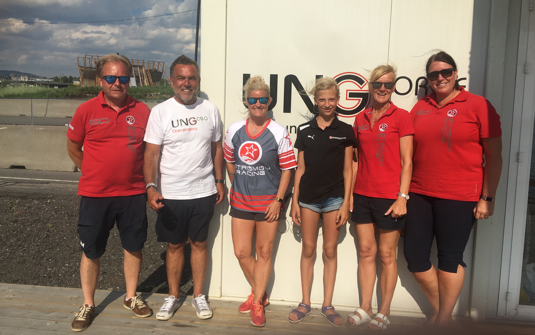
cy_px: 160
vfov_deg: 40.6
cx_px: 267
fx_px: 452
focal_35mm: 31
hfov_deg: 61.2
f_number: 2.2
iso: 25
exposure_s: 1/3663
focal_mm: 4.15
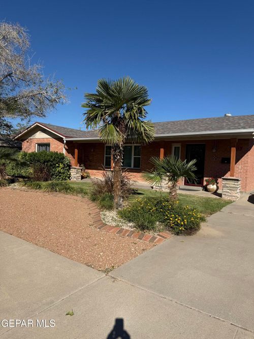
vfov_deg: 71.6
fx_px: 235
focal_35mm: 24
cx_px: 127
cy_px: 170
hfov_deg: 56.8
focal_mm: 6.76
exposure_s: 1/6173
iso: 80
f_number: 1.78
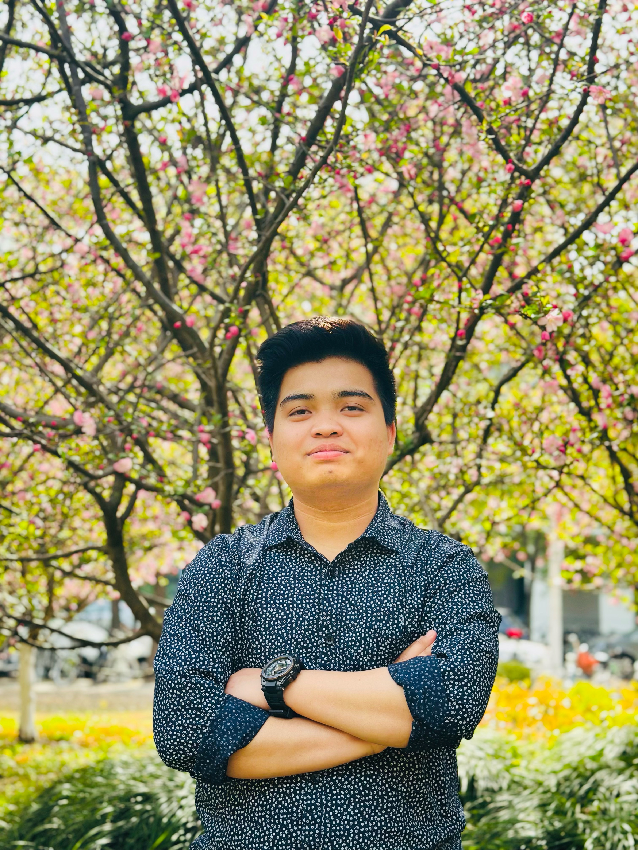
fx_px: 1180
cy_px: 425
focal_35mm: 48
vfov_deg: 39.7
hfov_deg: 30.3
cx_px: 319
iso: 80
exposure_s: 1/577
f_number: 1.78
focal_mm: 6.86
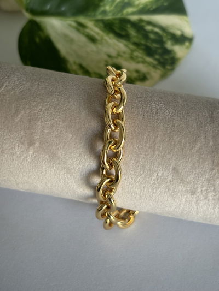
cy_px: 146
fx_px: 438
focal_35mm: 52
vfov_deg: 36.8
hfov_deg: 28.0
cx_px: 110
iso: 100
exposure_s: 1/60
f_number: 1.6
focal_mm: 5.96
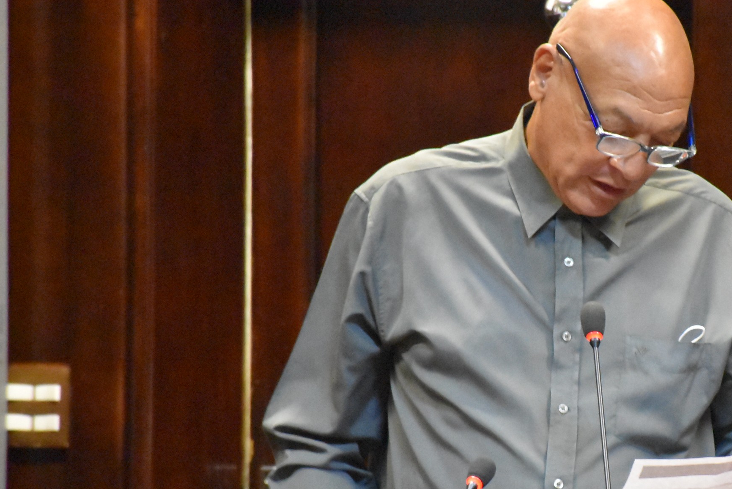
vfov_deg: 3.8
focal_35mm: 363
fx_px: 7386
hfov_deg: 5.7
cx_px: 562
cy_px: 347
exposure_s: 1/100
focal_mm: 140
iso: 12800
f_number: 5.6
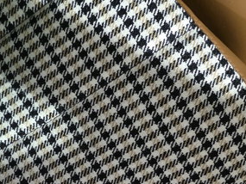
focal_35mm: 62
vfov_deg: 23.4
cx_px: 76
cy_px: 144
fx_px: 441
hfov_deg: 30.9
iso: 2000
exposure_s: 1/60
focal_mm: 6.3
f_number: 1.7
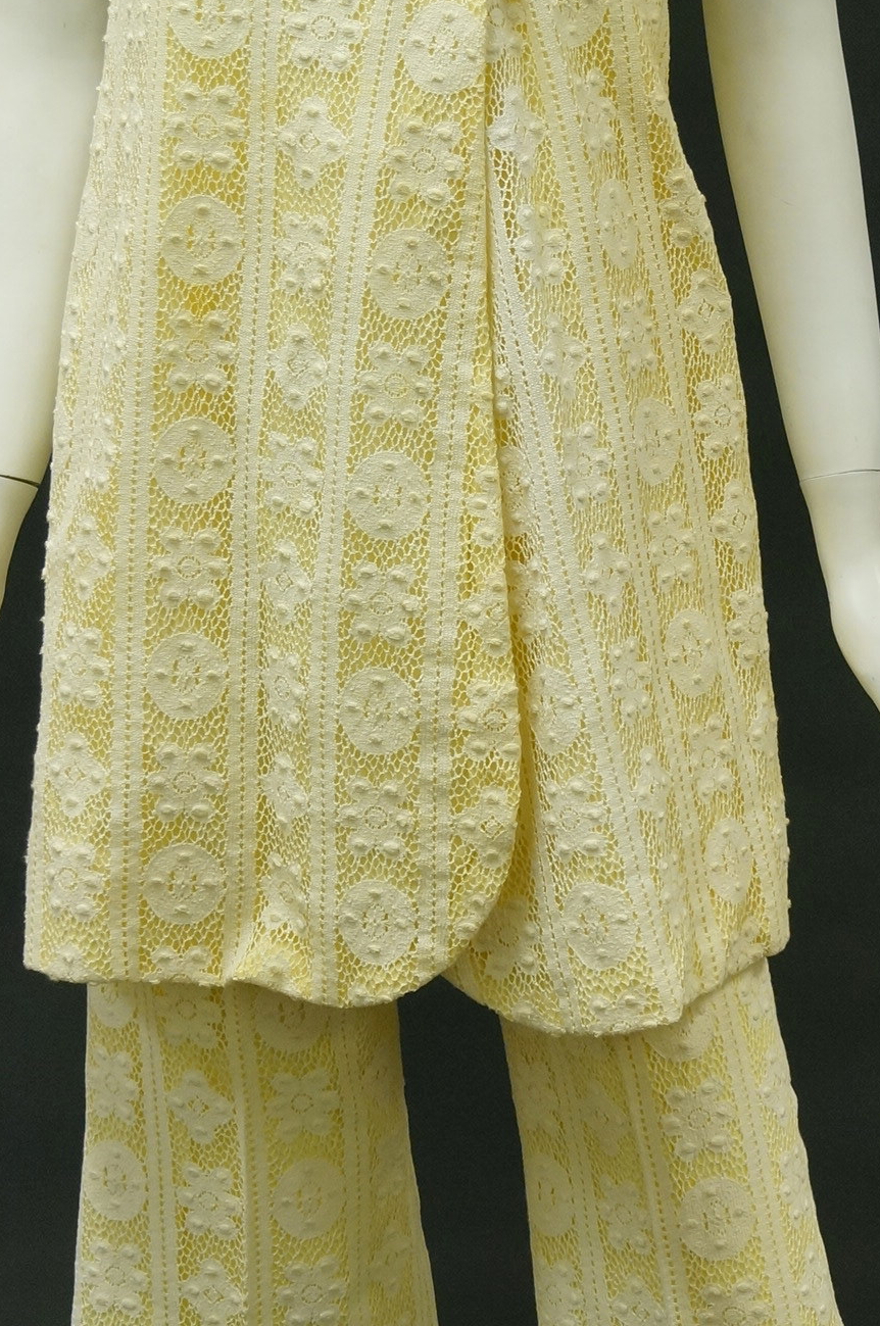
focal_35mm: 99
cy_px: 681
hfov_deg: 13.8
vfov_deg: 20.7
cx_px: 433
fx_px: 3639
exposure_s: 1/60
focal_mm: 35
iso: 640
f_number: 5
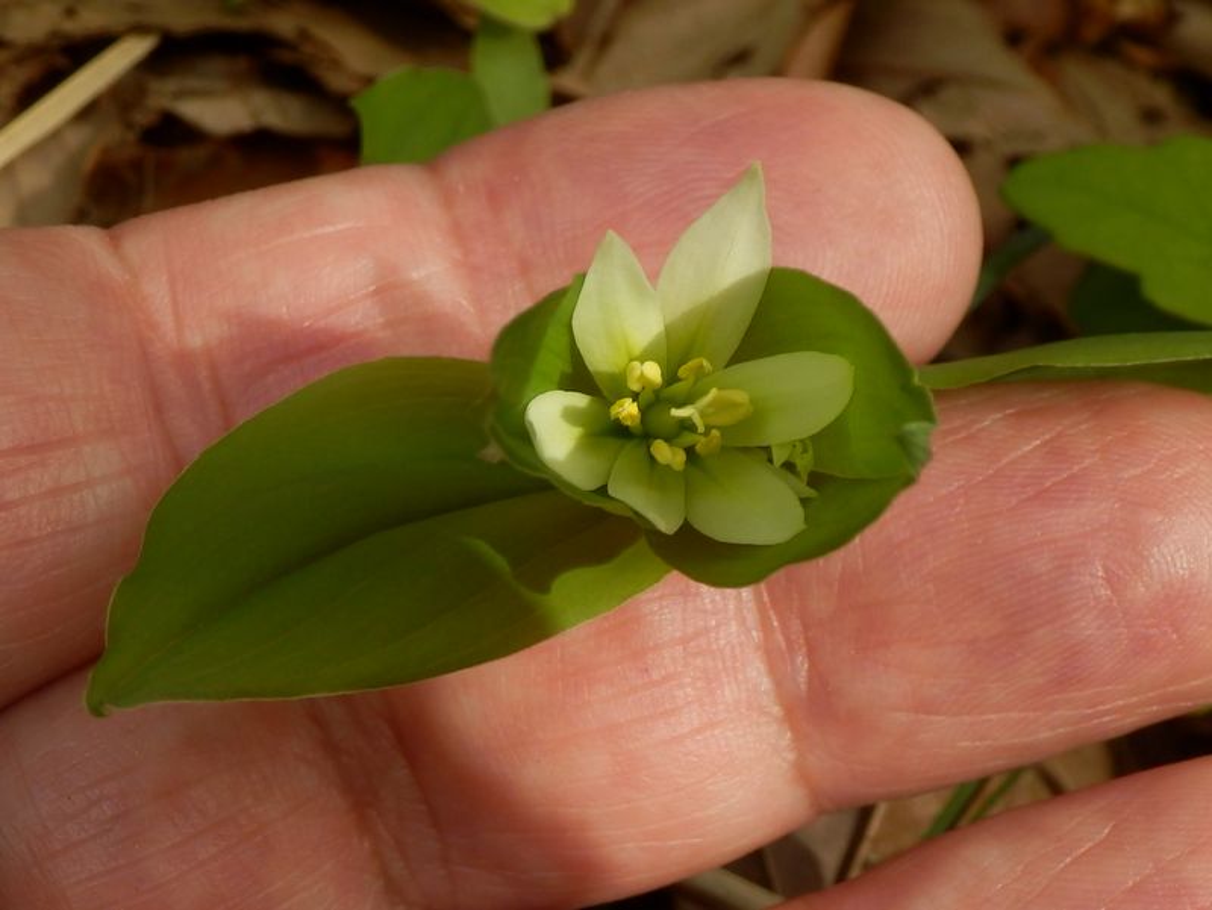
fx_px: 1471
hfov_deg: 44.8
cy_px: 455
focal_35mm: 42
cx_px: 606
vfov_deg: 34.4
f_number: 4
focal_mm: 7.4
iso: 80
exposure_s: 1/100
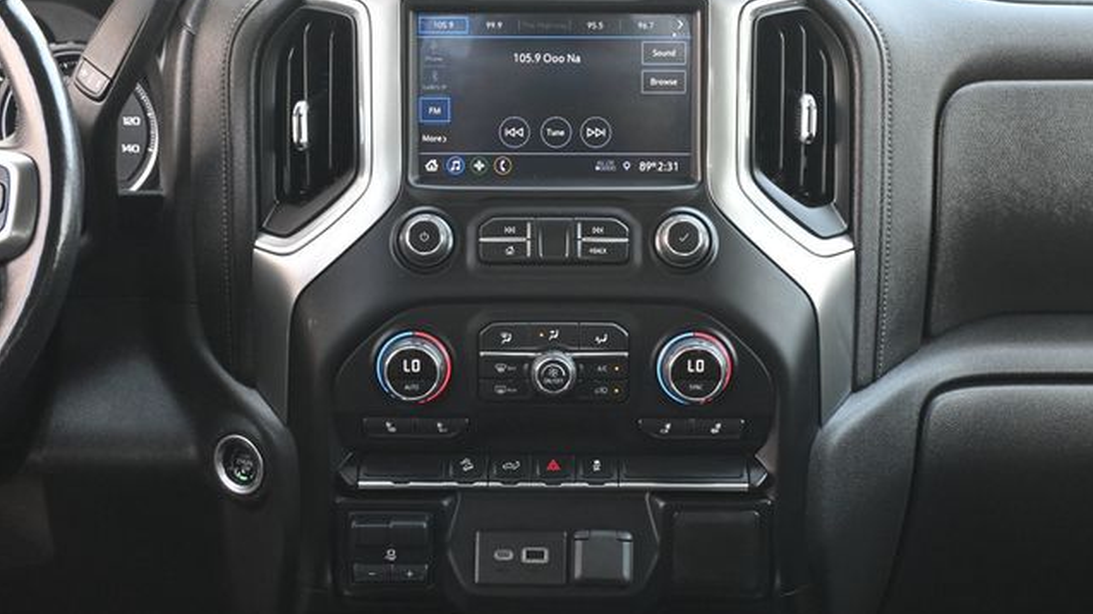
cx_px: 547
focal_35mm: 60
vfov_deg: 20.0
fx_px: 1739
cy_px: 262
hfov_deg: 34.9
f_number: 5.6
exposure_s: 1/125
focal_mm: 38
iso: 2000
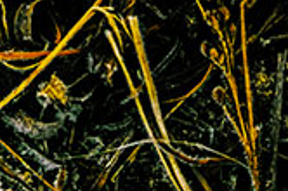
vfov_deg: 2.2
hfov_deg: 3.2
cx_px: -135
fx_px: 5062
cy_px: 27
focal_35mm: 634
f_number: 6.3
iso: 1000
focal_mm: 210
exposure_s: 1/1000
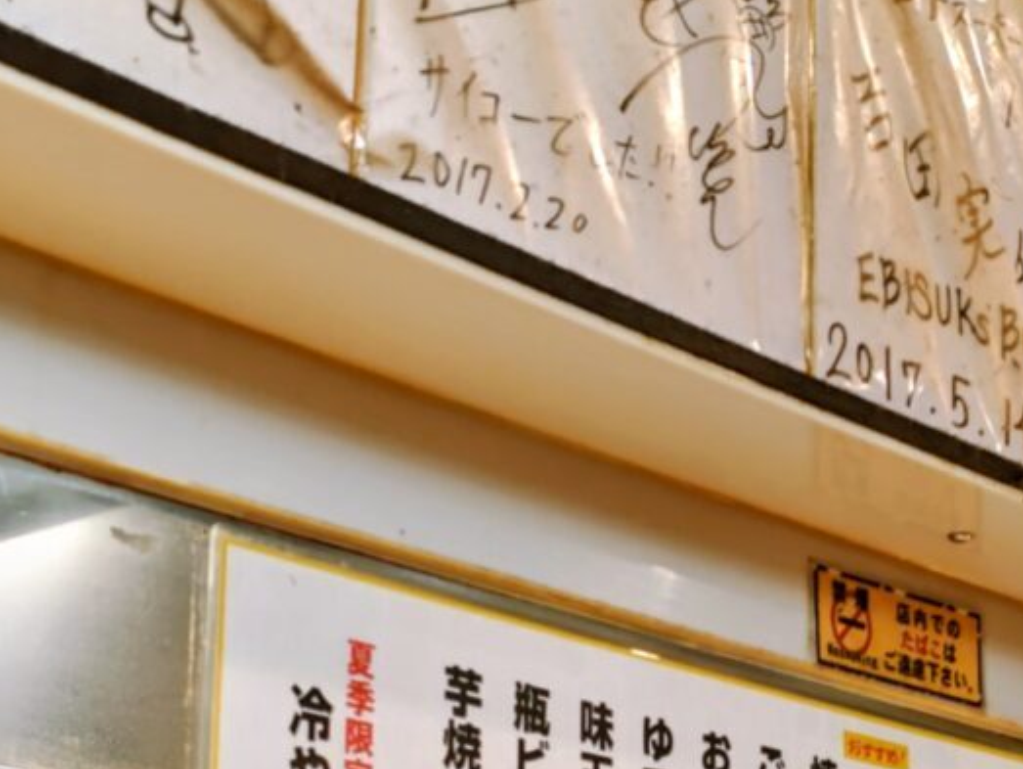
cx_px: 704
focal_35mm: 45
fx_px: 1331
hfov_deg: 41.4
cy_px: 712
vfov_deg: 30.6
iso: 707
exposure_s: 1/40
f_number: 1.9
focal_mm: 5.56
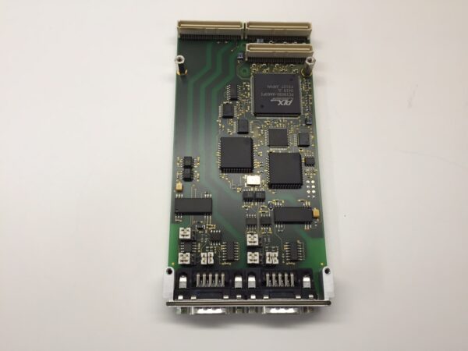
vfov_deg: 48.2
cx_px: 234
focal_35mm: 29
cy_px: 176
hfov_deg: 61.7
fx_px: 392
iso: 40
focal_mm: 4.15
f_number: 2.2
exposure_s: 1/40
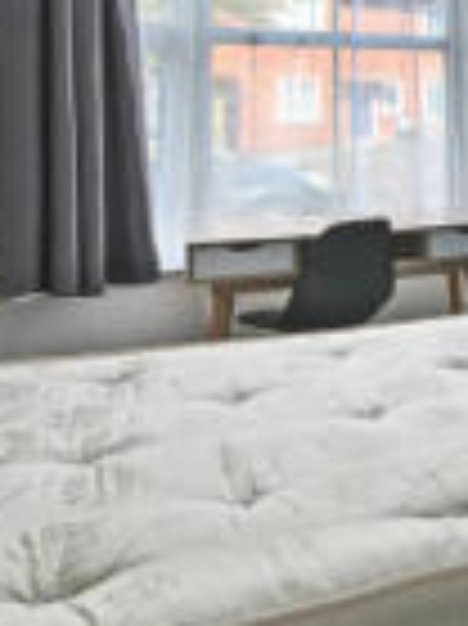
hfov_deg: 25.8
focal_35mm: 46
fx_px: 830
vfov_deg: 39.7
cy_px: 128
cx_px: 644
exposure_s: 1/5
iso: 200
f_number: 7.1
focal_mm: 14
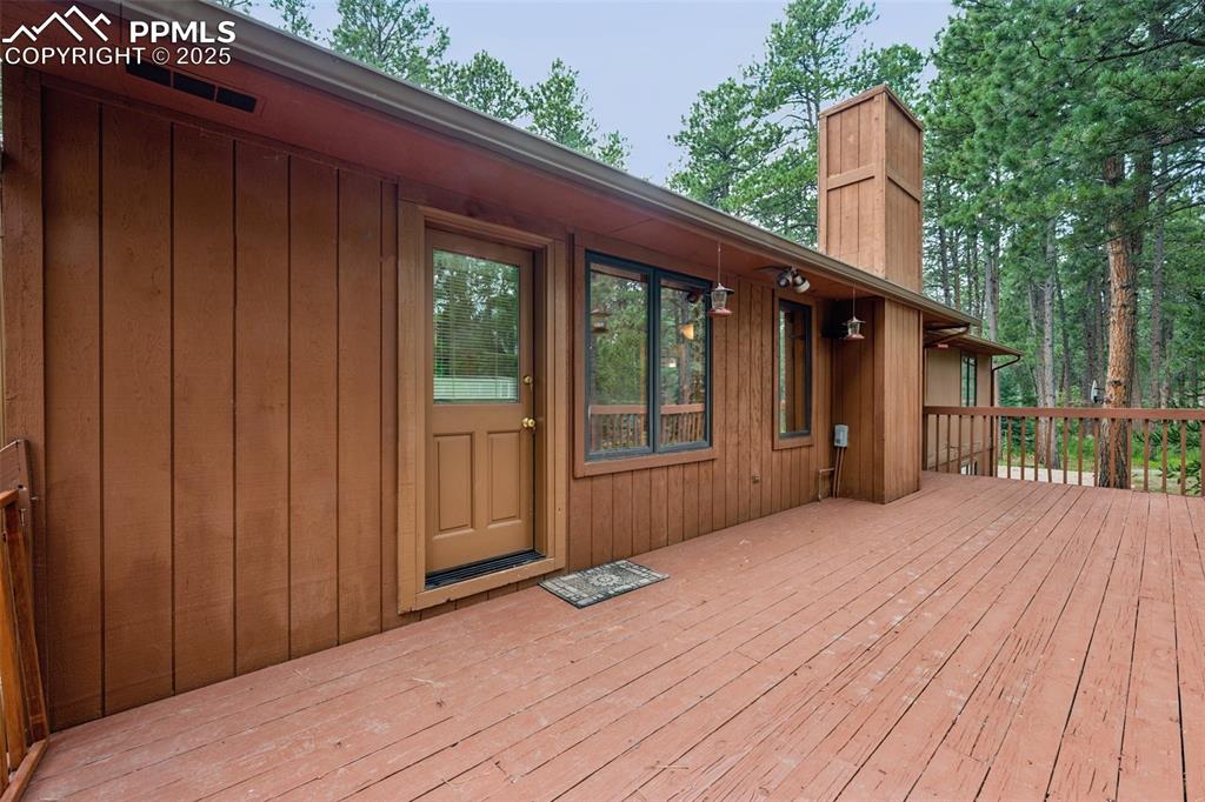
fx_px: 502
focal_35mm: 15
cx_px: 602
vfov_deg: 77.3
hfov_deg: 100.4
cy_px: 401
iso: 100
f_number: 9
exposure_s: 1/6
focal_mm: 15
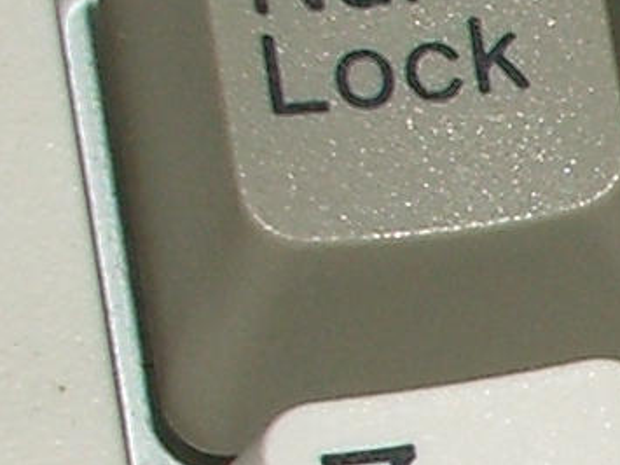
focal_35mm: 447
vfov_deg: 3.3
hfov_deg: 4.2
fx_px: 8003
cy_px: 1087
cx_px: 2026
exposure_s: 1/60
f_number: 5.6
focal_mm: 10.2
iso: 80
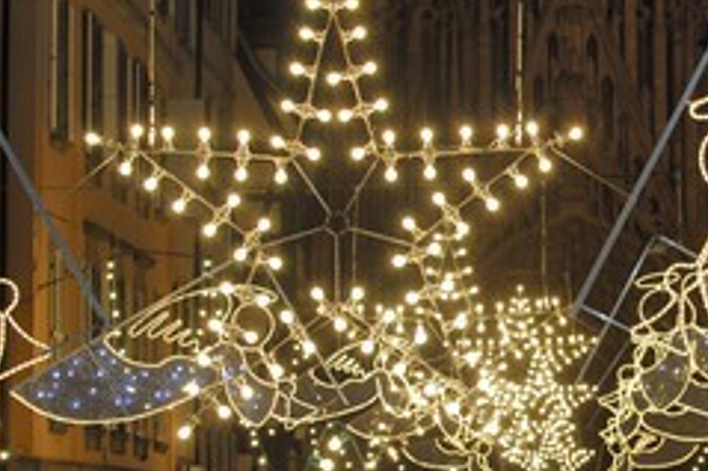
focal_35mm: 185
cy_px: 353
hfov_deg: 11.1
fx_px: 3636
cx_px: 603
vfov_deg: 7.4
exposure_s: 1/15
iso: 400
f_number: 5
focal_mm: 70
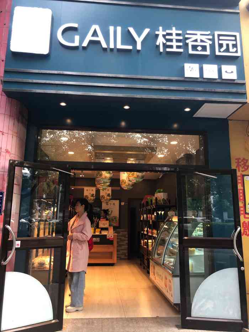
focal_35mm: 28
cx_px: 124
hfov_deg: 49.8
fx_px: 268
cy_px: 166
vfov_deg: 63.4
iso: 25
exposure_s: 1/33
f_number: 1.8
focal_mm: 4
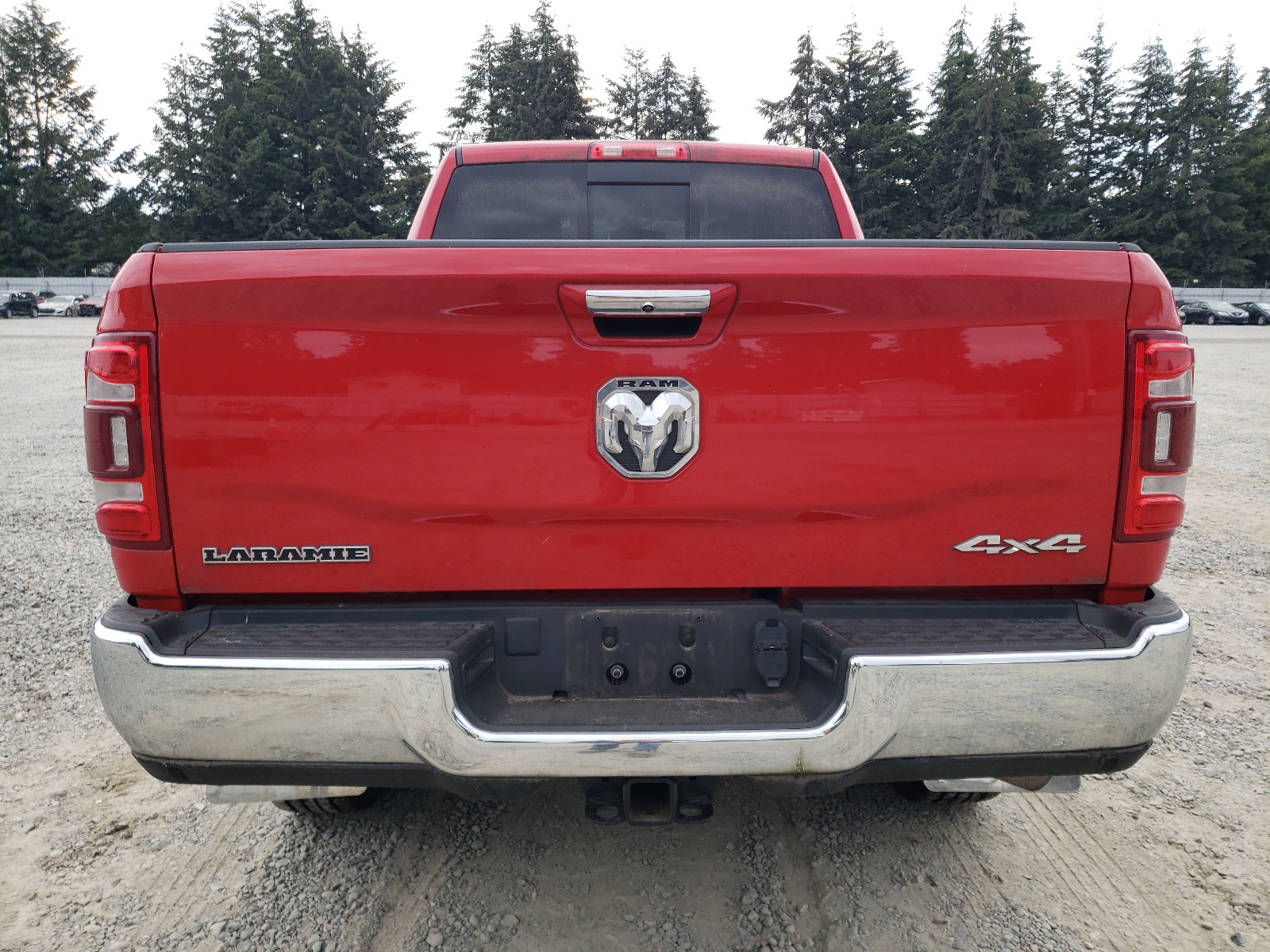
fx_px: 954
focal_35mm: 26
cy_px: 476
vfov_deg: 53.1
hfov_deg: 67.3
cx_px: 635
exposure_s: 1/455
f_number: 1.5
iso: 50
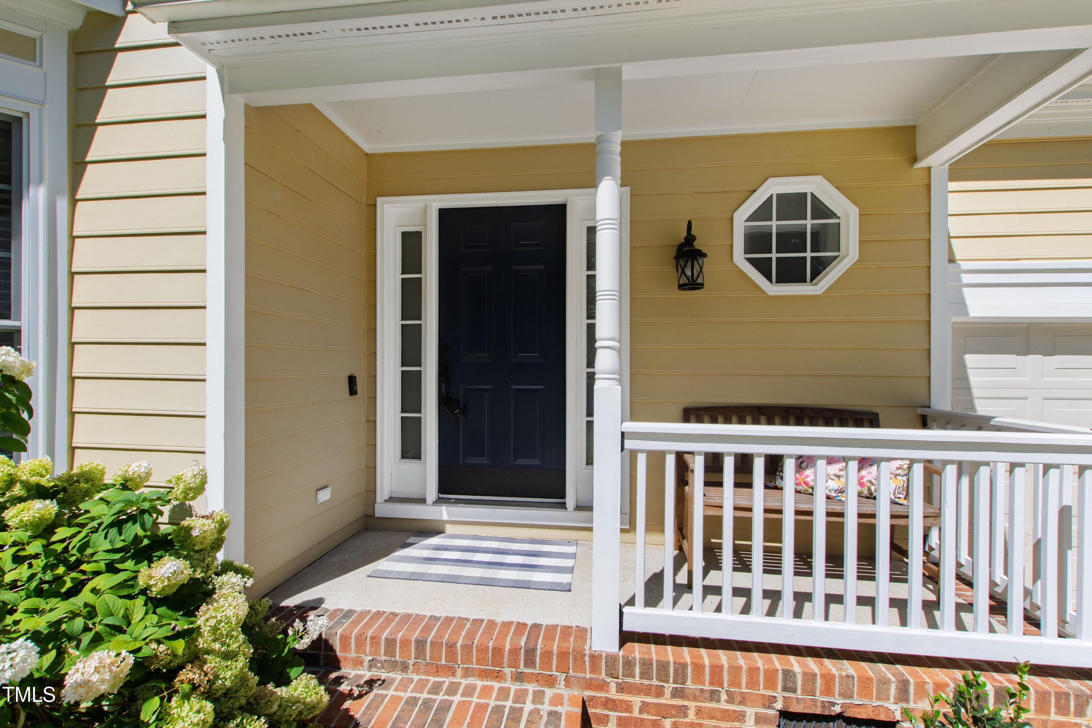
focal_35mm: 15
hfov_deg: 100.4
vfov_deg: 77.3
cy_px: 364
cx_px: 546
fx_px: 455
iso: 100
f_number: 8
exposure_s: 1/320
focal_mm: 10
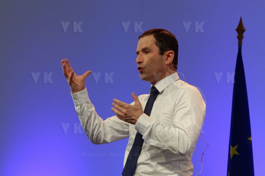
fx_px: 1598
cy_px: 88
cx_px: 132
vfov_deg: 6.3
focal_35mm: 218
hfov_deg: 9.5
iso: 1000
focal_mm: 145
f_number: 5.6
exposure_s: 1/160
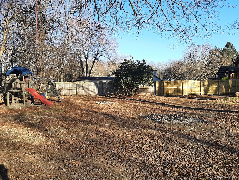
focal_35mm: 26
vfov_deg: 53.1
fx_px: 180
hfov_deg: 67.3
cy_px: 90
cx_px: 120
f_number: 1.7
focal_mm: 3.93
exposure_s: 1/1027
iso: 40
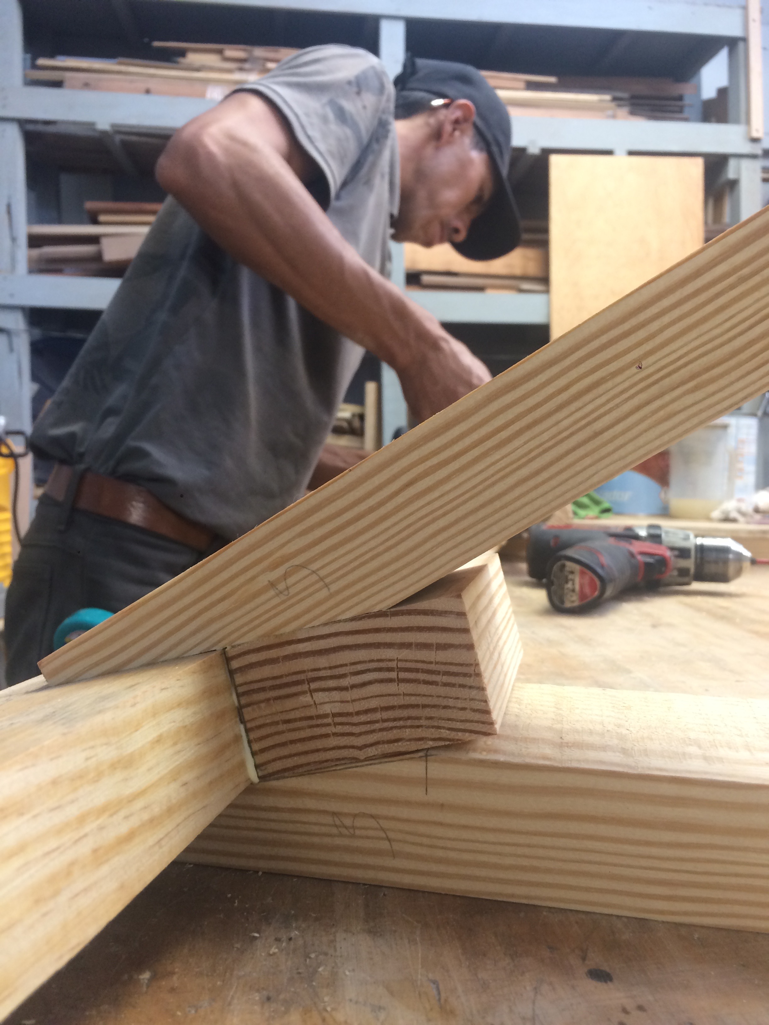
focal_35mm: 29
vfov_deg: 61.7
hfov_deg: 48.2
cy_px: 512
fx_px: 859
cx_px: 384
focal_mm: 4.15
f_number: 2.2
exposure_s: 1/30
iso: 80
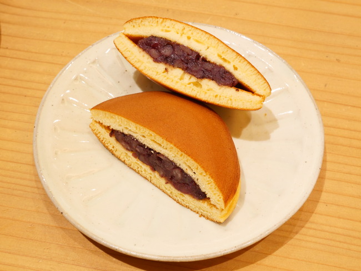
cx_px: 180
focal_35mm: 42
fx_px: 438
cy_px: 136
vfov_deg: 34.4
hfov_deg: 44.8
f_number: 10
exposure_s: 1/25
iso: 800
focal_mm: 21
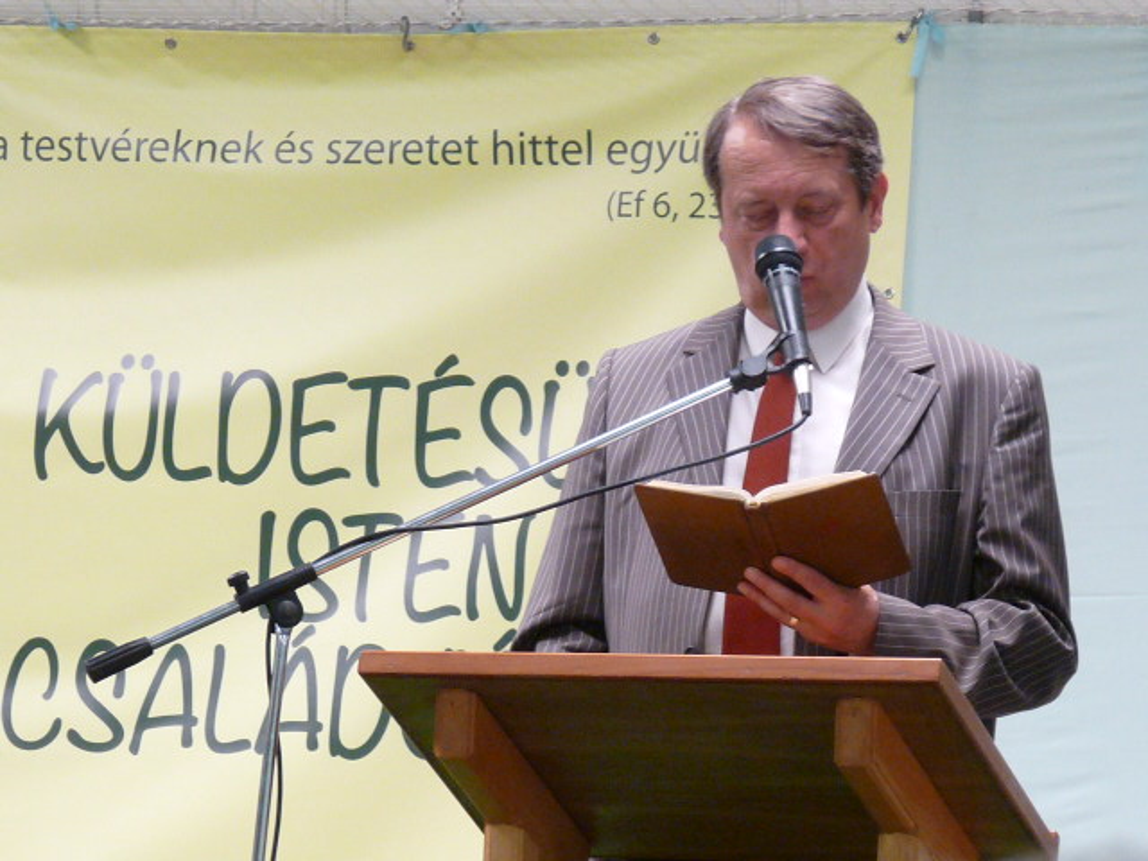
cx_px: 574
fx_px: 9352
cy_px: 430
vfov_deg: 5.3
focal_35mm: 282
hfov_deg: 7.0
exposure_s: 1/50
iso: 320
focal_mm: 28.3
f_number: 3.7
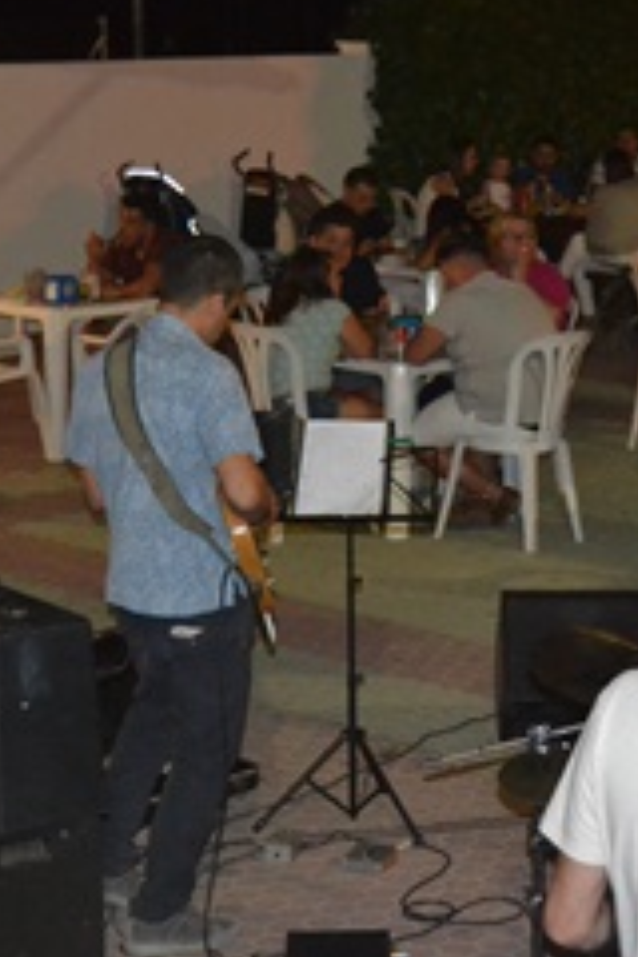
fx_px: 2392
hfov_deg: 15.1
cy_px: 439
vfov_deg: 22.6
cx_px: 514
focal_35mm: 90
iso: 3200
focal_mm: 32
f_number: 4.5
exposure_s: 1/60
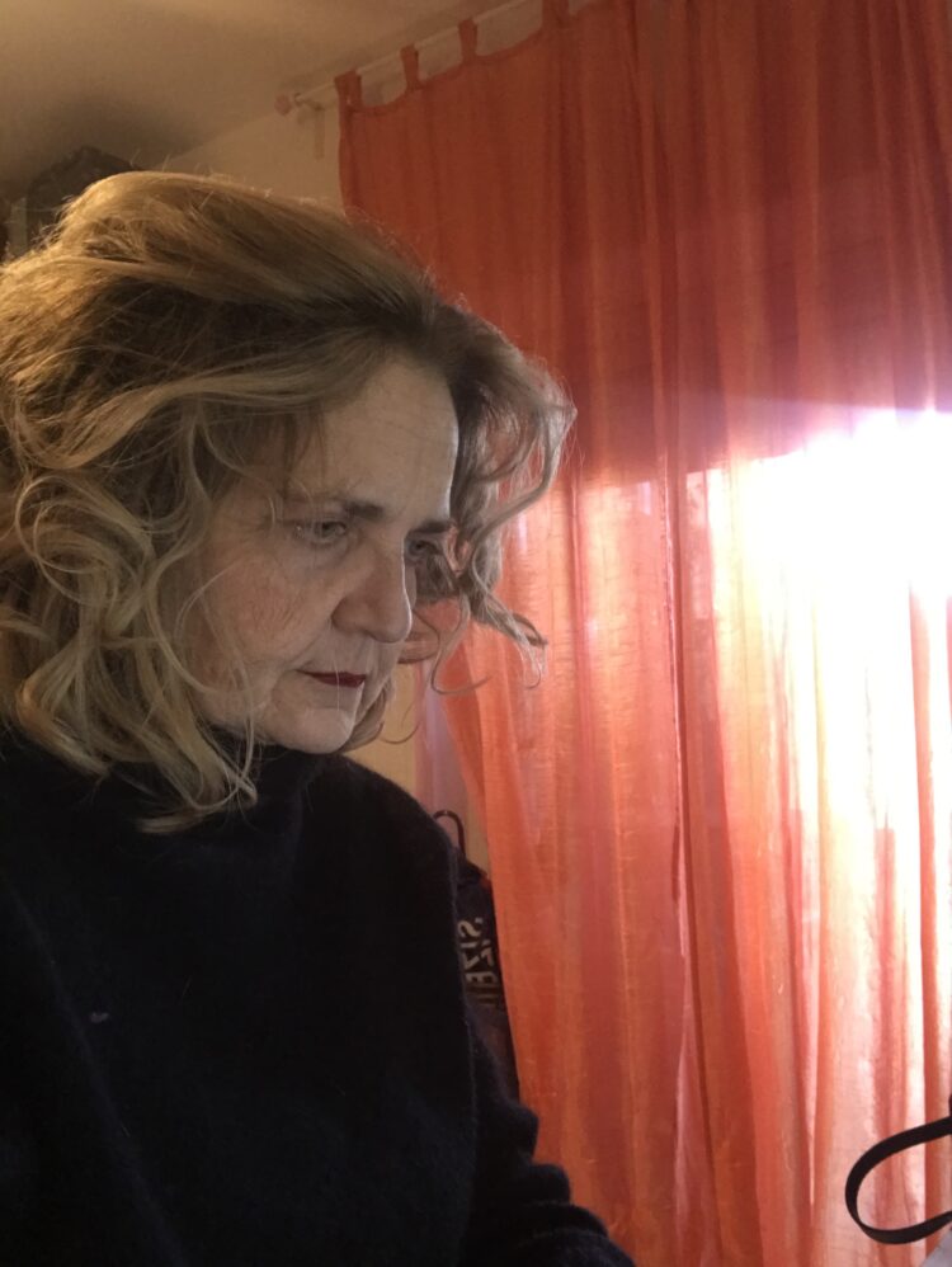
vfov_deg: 56.8
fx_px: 1172
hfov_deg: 44.2
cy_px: 634
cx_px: 476
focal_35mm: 32
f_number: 2.2
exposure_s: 1/25
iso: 160
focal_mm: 2.87
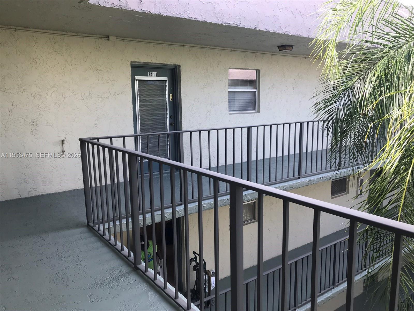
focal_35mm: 28
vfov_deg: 49.7
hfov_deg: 63.4
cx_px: 207
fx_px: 335
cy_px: 156
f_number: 1.8
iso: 20
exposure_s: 1/173
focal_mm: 3.99
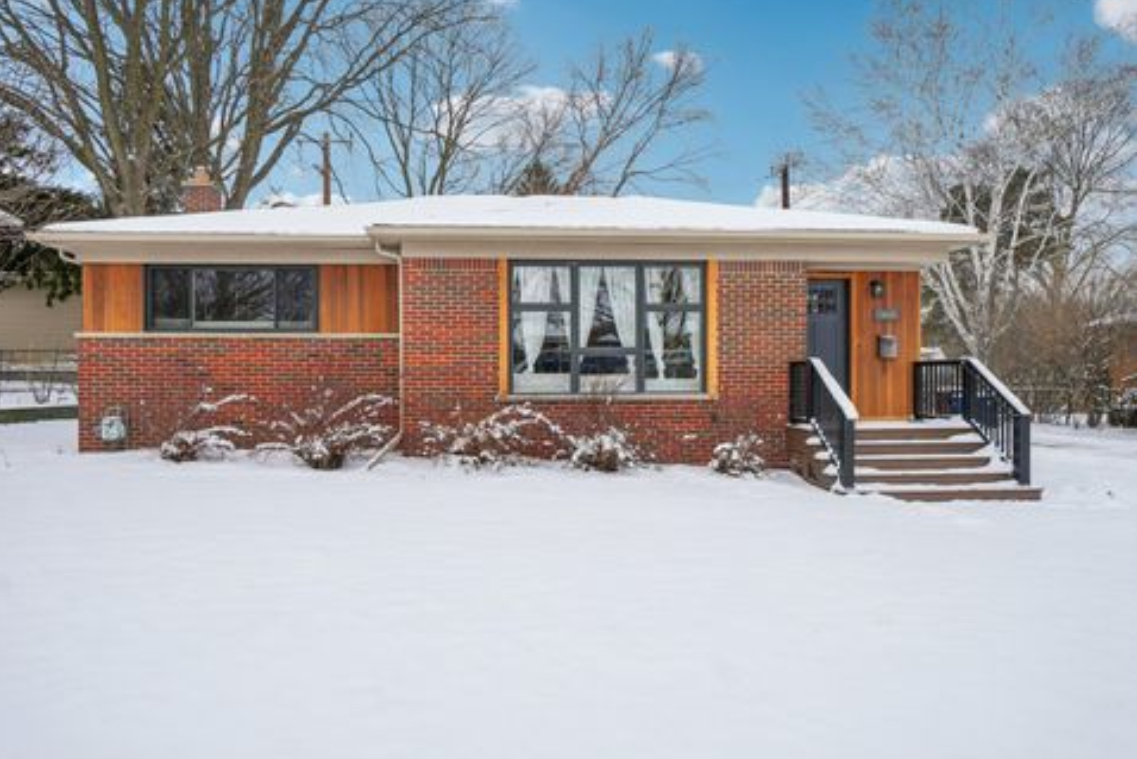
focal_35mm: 24
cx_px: 545
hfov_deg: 74.8
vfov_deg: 54.1
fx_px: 743
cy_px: 382
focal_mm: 15
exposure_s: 1/125
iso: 100
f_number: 8
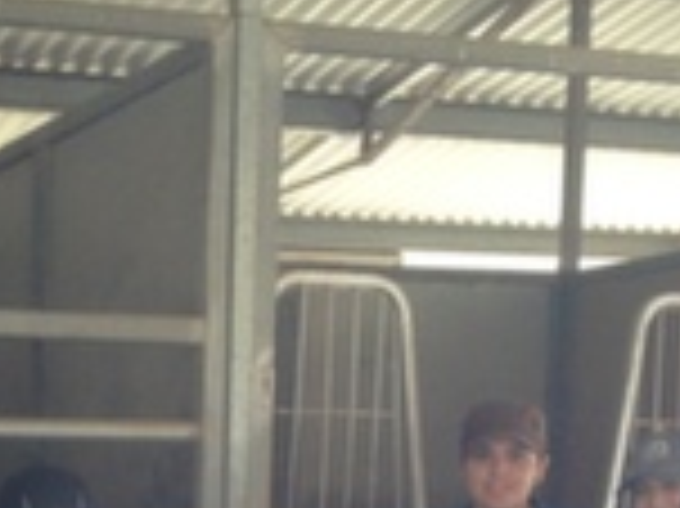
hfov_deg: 16.8
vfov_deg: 12.0
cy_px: 816
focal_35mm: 116
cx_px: 90
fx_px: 2277
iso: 80
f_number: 2.4
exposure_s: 1/120
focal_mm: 4.28
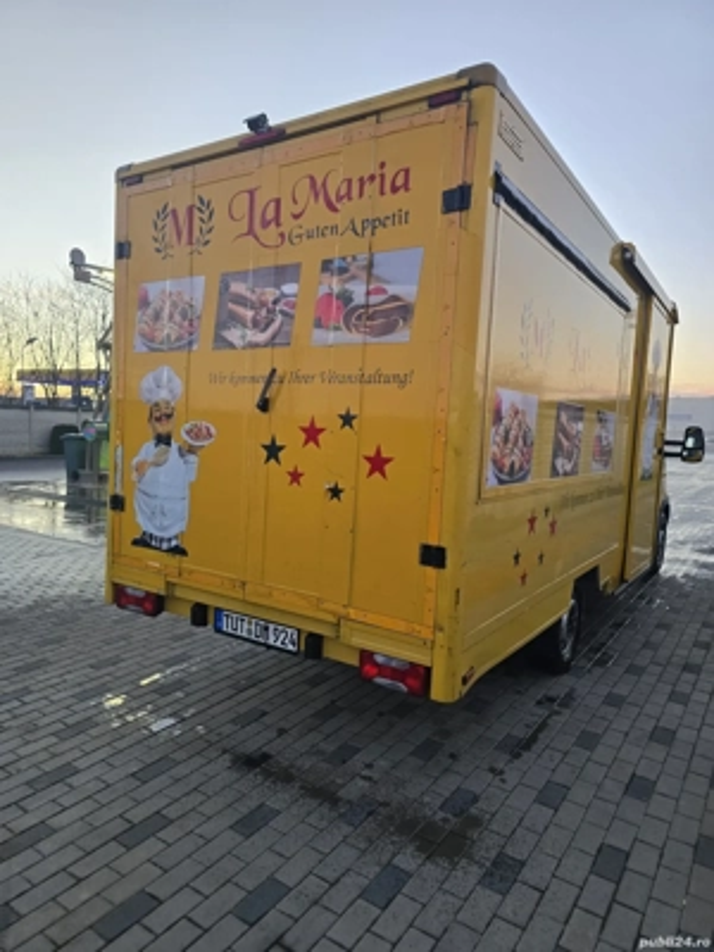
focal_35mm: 23
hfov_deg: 58.9
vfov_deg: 73.9
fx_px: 633
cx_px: 357
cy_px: 476
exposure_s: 1/100
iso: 160
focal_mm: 6.3
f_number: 1.7
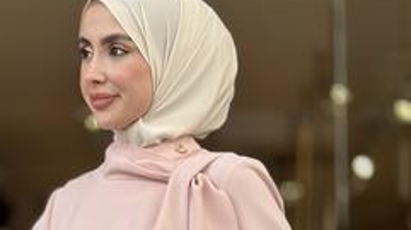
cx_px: 130
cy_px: 322
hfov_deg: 18.9
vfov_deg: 10.4
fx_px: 1230
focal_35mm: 113
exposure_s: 1/685
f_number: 1.78
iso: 80
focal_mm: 6.86
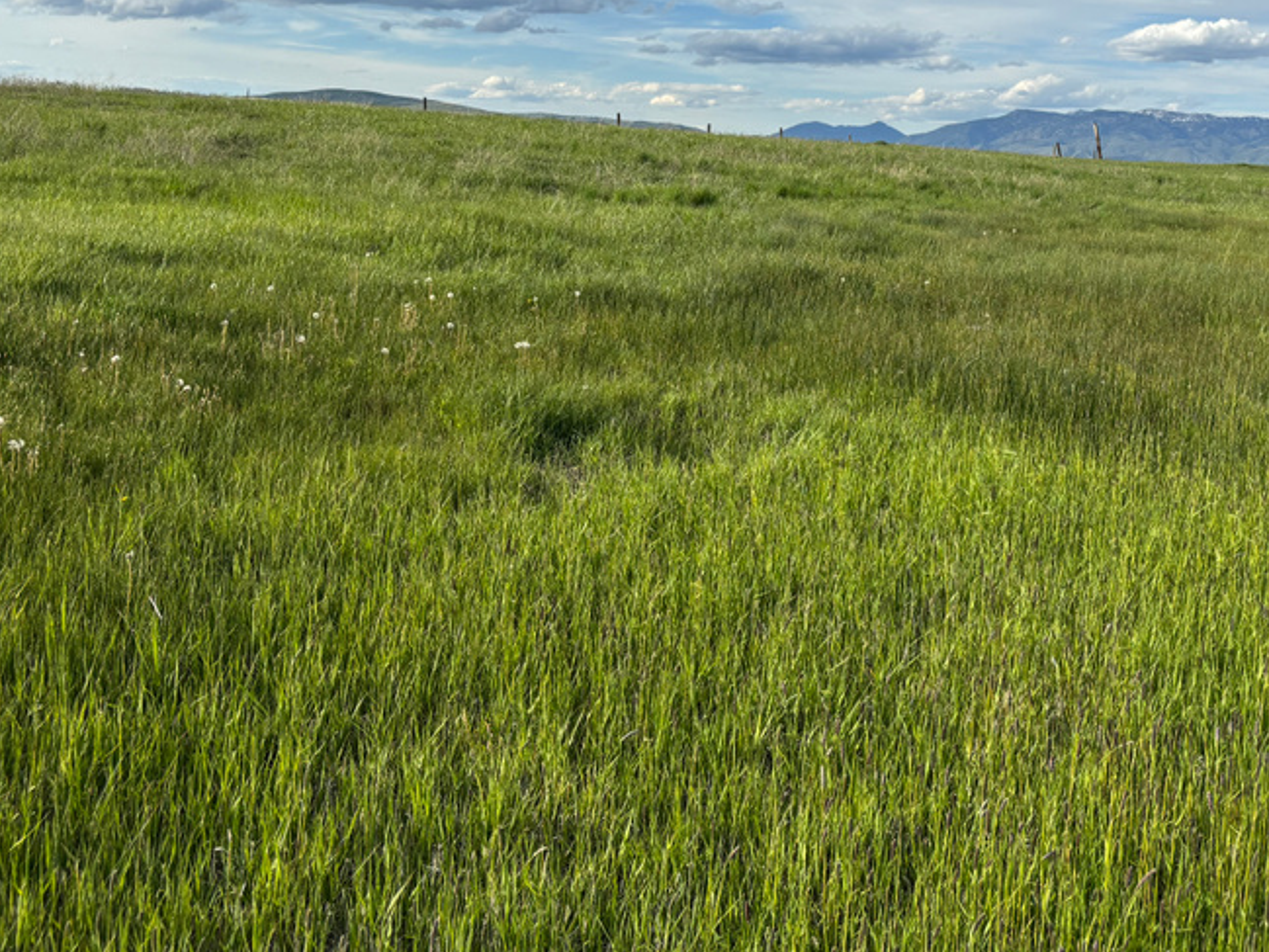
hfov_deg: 45.7
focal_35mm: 41
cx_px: 690
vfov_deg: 34.3
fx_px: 1503
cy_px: 217
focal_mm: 5.96
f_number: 1.6
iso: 50
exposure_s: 1/2933
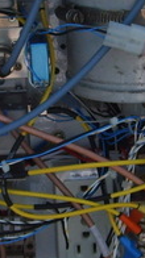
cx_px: 59
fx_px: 1068
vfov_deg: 13.8
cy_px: 130
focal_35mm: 156
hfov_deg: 7.8
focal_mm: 5.8
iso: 50
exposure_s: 1/750
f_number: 2.8
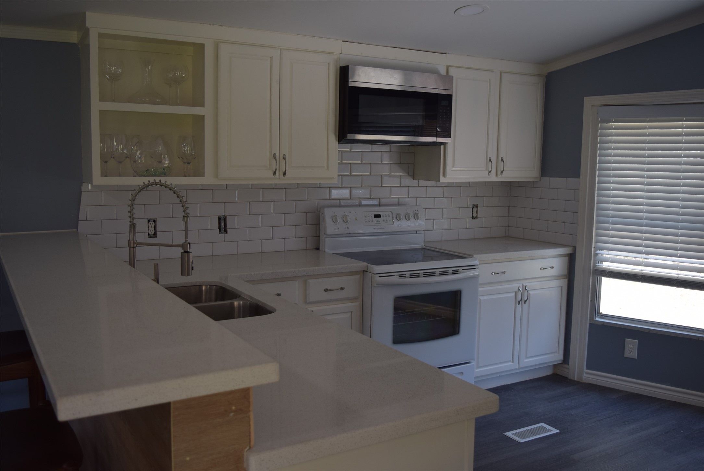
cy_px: 236
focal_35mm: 33
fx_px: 646
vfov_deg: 40.0
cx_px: 352
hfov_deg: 57.2
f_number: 3.8
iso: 200
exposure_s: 1/125
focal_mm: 22
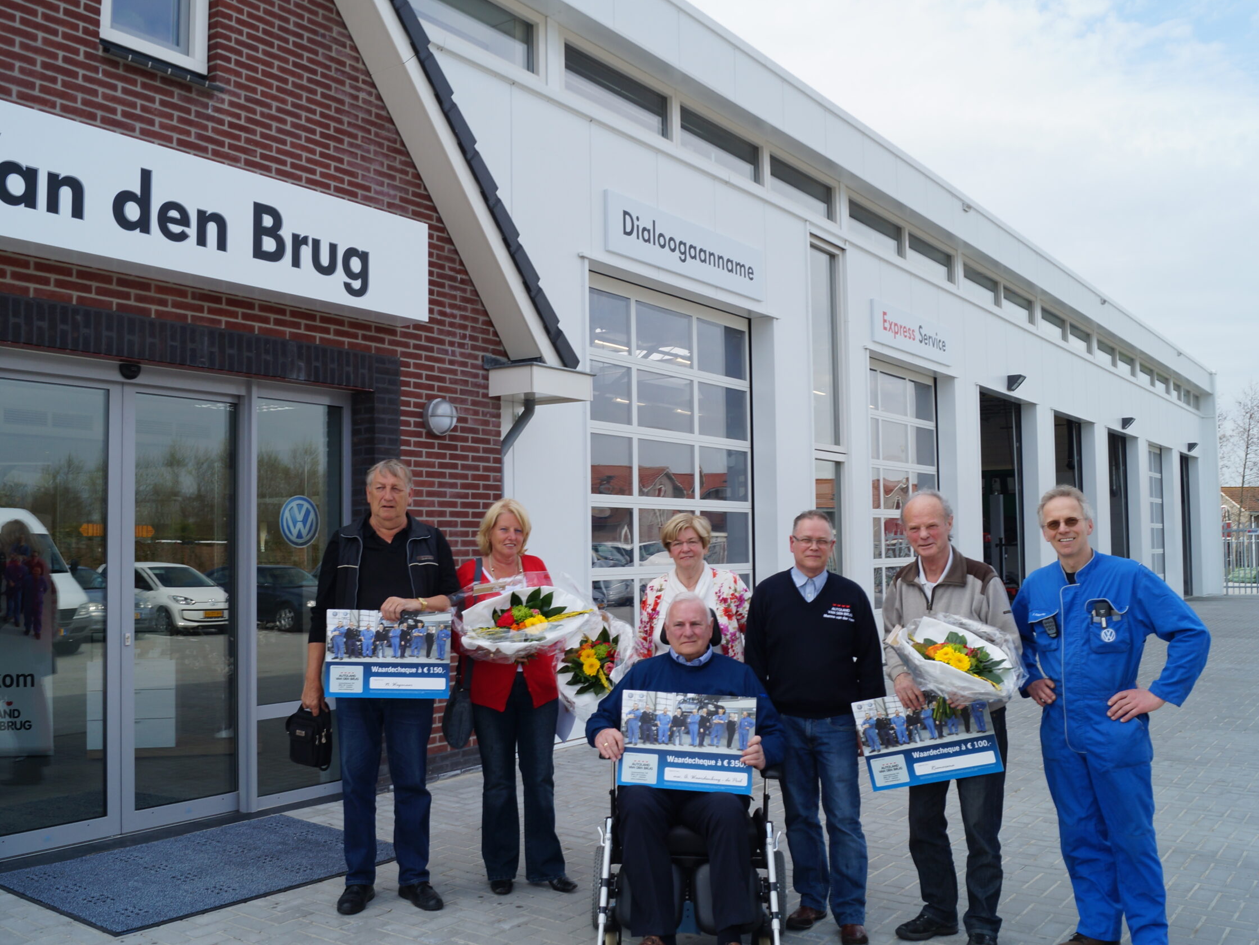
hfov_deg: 55.2
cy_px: 478
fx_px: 1200
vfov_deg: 43.0
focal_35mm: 33
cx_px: 567
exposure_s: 1/100
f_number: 11
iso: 100
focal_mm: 20
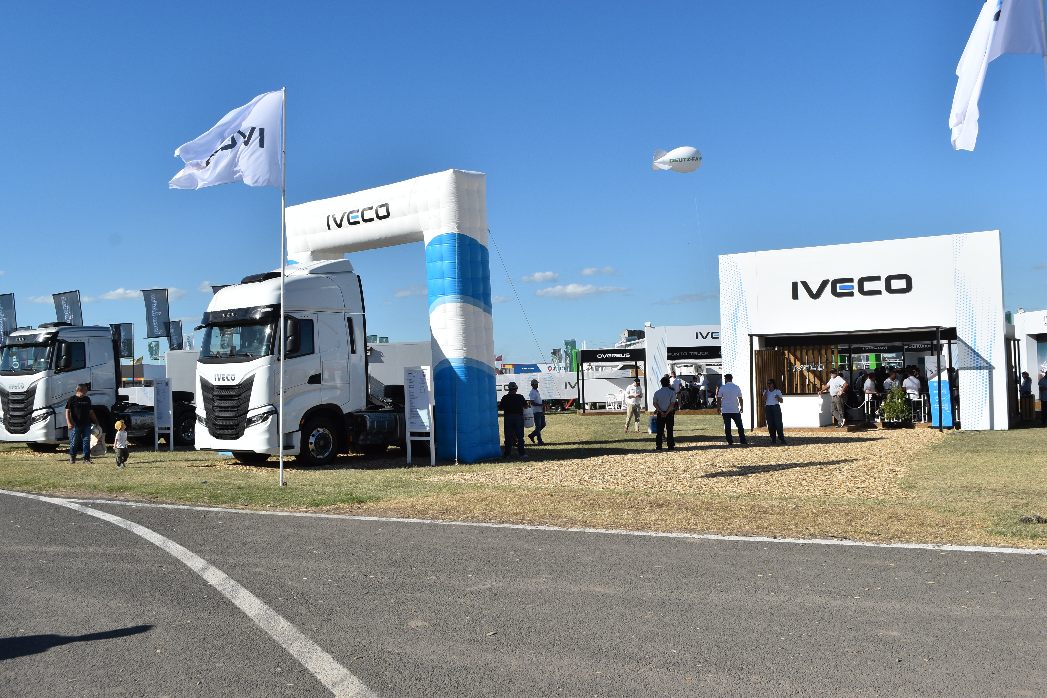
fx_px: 960
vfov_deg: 40.0
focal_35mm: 33
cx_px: 524
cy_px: 349
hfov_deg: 57.2
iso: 200
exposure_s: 1/500
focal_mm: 22
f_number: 11
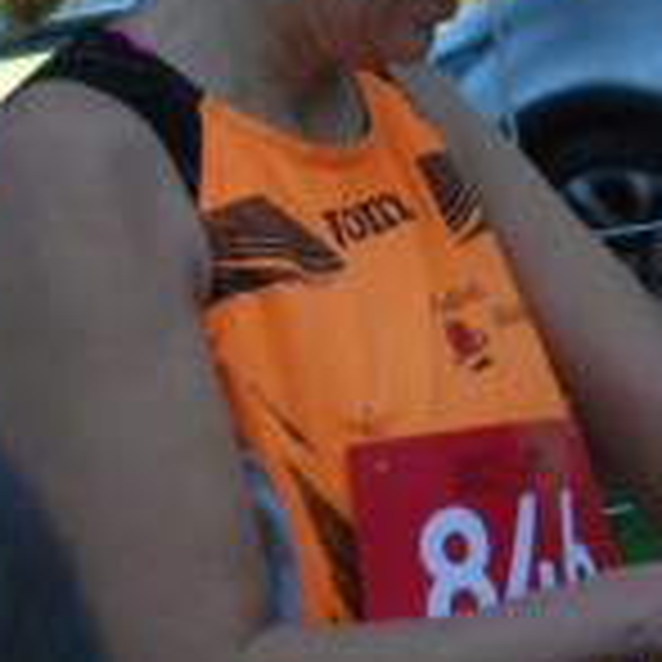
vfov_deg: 4.8
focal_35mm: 366
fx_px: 7919
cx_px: 489
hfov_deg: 4.8
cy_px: 239
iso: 1000
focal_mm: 70
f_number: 5.6
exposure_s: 1/400
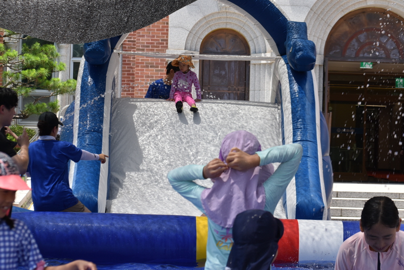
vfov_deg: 11.7
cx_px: 202
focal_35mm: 117
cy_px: 135
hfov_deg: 17.5
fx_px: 1314
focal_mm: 78
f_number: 8
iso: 200
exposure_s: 1/250
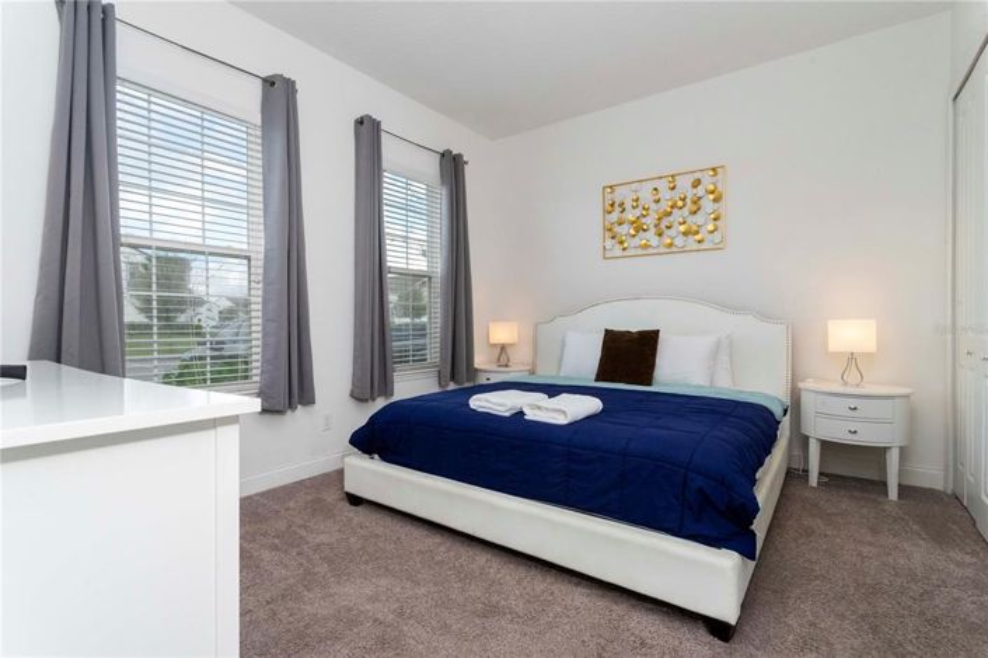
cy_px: 329
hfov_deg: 93.3
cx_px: 494
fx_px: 466
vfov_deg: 70.4
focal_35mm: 17
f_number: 22
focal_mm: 17
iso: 1250
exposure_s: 1/125
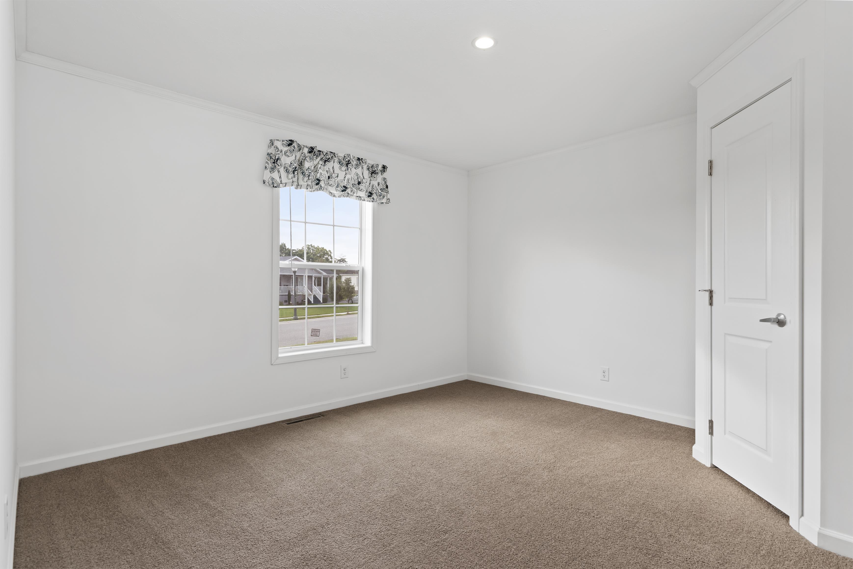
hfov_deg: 93.3
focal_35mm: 17
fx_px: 403
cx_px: 426
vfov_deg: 70.5
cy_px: 284
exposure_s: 1/20
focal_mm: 17
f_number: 7.1
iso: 400
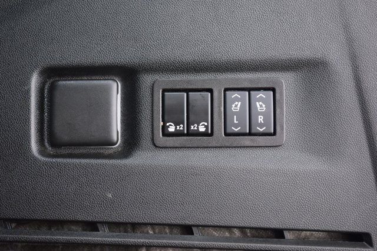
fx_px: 786
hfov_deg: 27.0
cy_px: 126
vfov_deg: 18.2
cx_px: 188
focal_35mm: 75
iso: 1600
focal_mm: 50
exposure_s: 1/6
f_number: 2.8
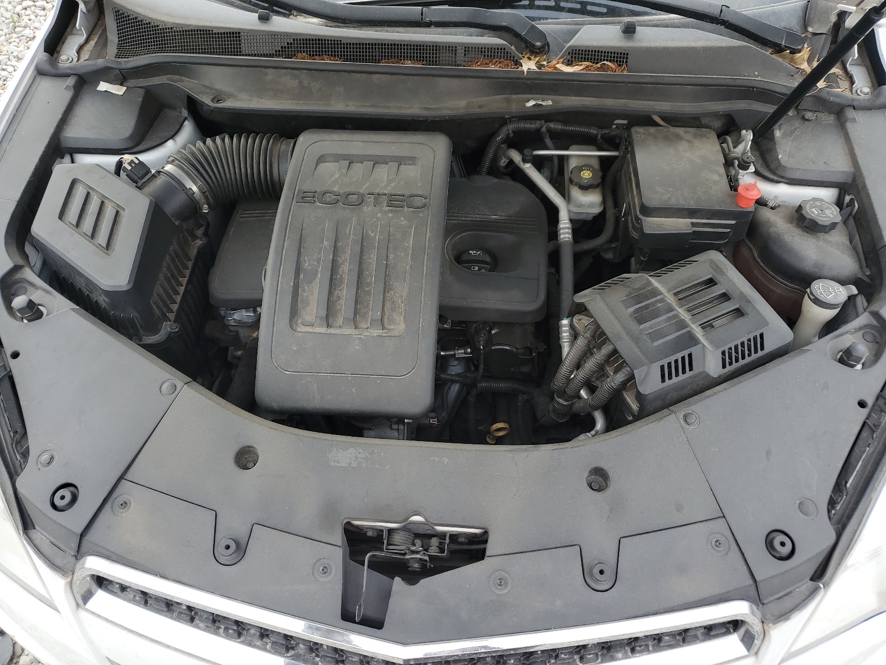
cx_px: 443
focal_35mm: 26
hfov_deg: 67.3
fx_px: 665
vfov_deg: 53.1
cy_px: 332
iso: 50
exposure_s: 1/175
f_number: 1.5
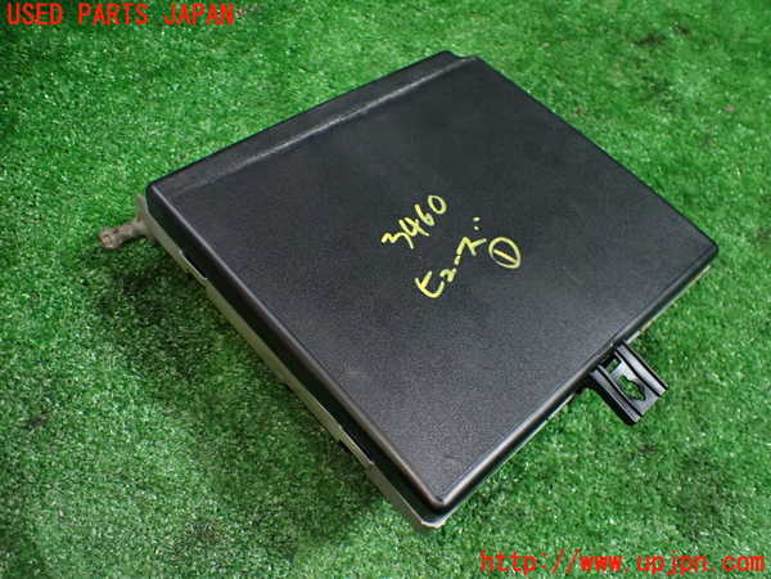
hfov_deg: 60.0
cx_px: 386
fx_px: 668
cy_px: 290
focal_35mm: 30
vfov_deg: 46.8
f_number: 2.3
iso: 800
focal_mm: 5.4
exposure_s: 1/80
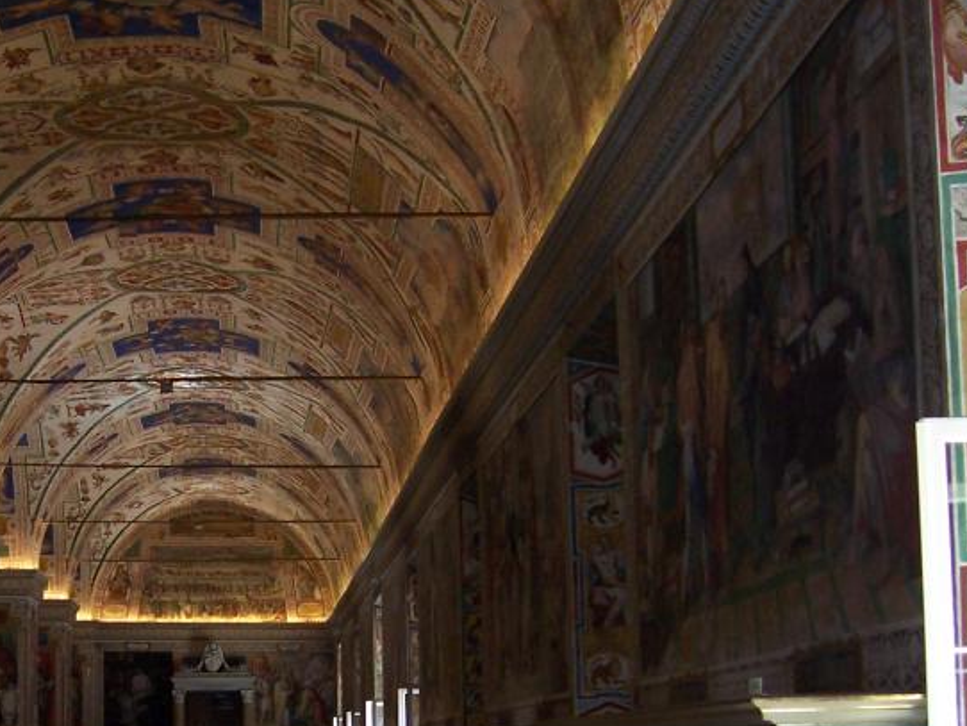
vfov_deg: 21.4
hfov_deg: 28.1
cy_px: 576
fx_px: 1900
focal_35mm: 68
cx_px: 219
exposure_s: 1/60
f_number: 3
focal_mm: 6
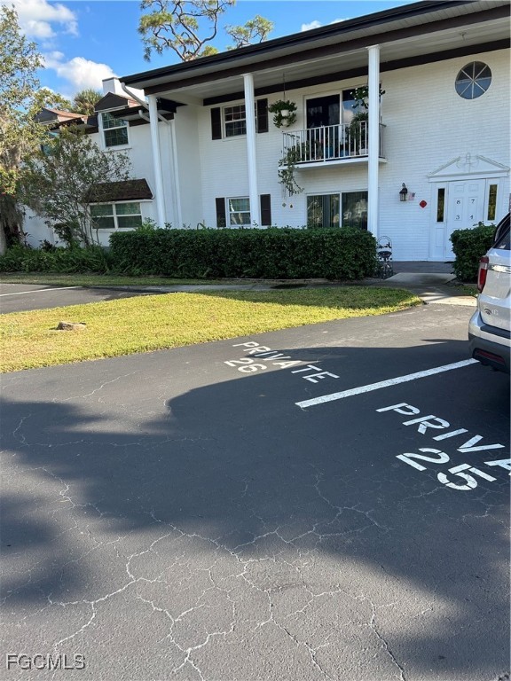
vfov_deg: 67.3
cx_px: 256
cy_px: 340
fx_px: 512
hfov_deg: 53.1
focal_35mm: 26
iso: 50
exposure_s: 1/880
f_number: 1.5
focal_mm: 5.7
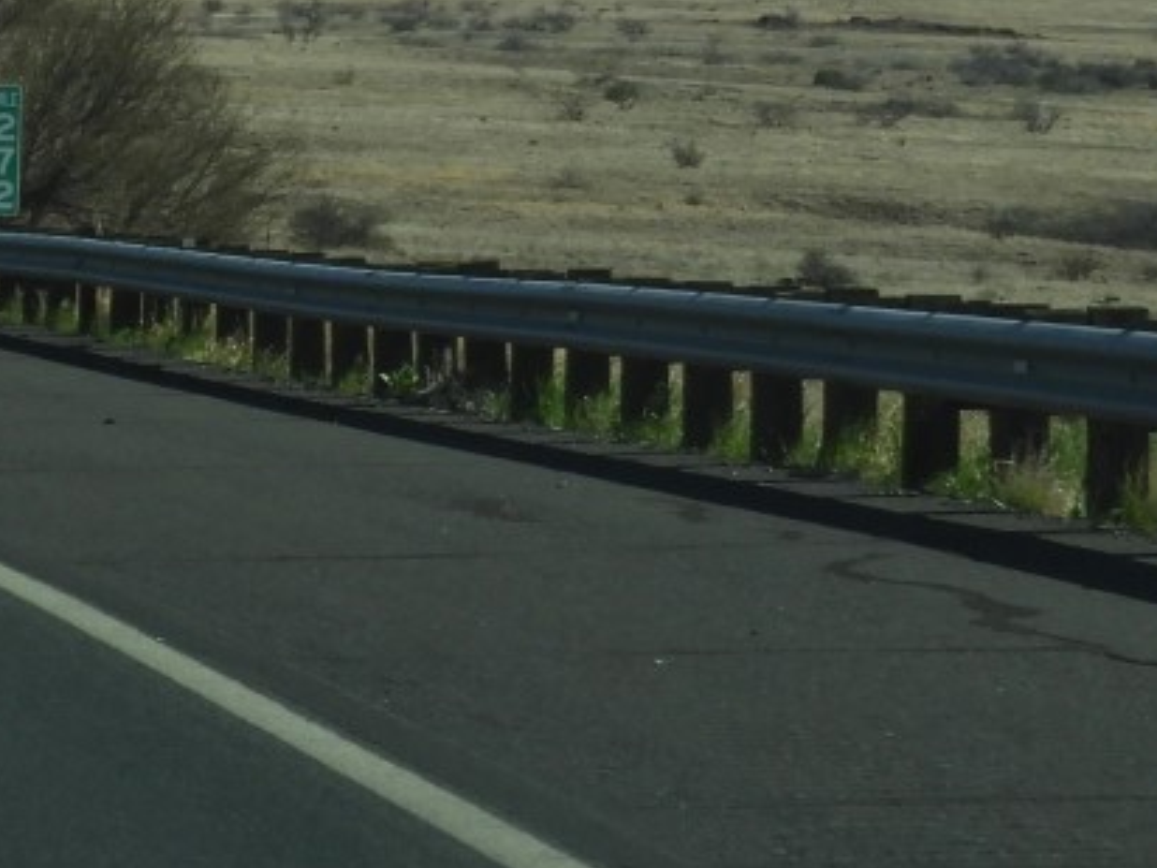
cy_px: -483
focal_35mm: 297
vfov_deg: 5.0
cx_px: 205
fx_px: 9927
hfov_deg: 6.7
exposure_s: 1/800
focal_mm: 15.2
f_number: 4.5
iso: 100
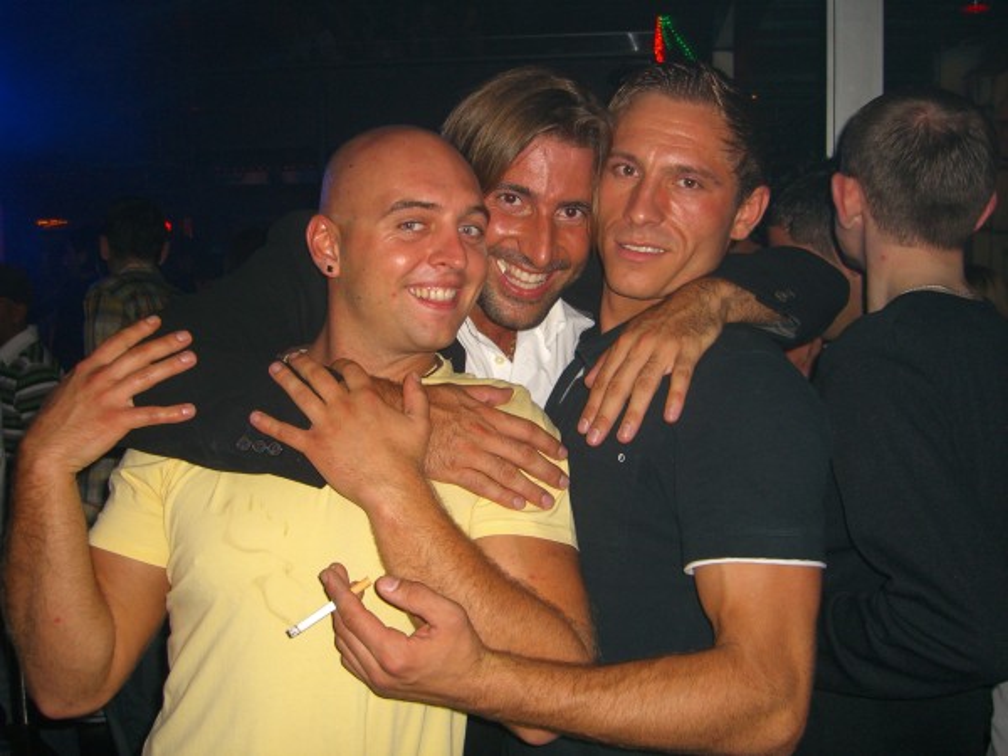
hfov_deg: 49.0
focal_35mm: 38
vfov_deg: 37.7
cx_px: 504
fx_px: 1107
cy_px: 378
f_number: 2.8
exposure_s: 1/60
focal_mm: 7.9
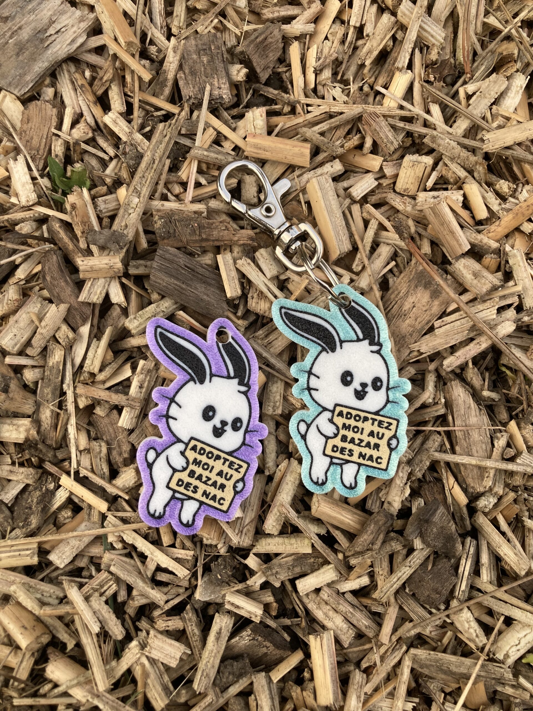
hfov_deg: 49.7
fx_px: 575
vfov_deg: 63.4
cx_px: 266
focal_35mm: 28
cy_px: 356
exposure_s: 1/121
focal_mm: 3.99
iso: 32
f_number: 1.8
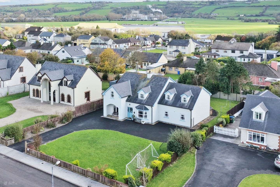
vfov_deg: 46.4
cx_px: 140
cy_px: 94
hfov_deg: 65.5
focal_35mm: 28
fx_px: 218
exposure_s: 1/1600
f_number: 2.8
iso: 320
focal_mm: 14.45
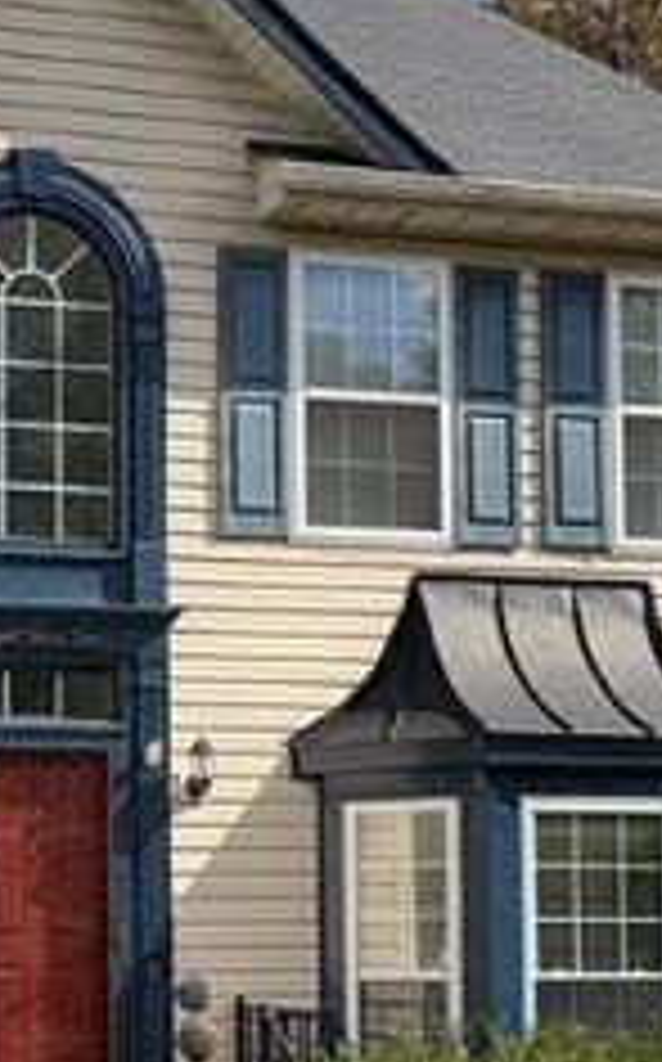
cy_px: 875
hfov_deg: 16.0
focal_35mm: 78
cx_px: -135
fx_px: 2257
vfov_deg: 25.9
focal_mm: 5.96
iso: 50
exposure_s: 1/2985
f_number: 1.6
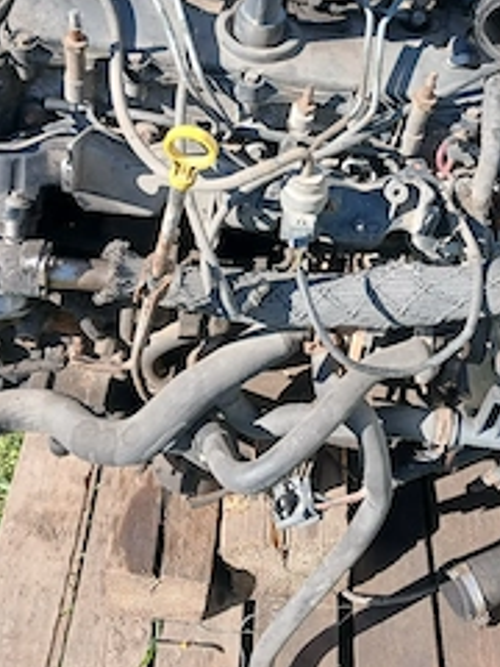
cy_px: 186
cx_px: 336
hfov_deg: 31.9
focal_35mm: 45
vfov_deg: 41.1
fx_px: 867
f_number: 1.8
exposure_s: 1/192
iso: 20
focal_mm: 3.98
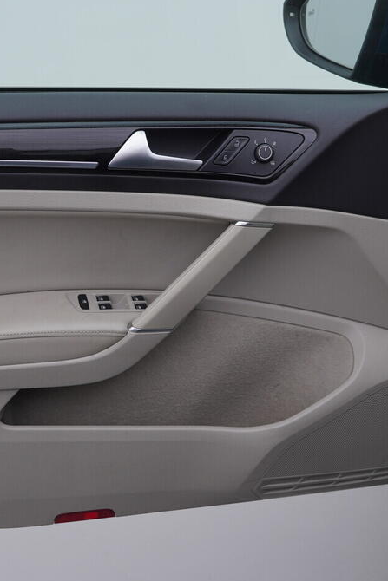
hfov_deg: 24.6
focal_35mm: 55
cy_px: 294
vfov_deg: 36.2
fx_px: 889
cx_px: 145
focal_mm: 24
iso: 125
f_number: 4
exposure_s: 1/80
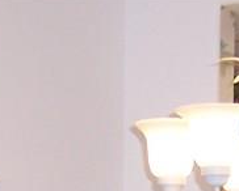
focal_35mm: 181
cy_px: 496
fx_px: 1282
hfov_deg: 10.6
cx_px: 211
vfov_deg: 7.8
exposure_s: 1/60
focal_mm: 5.5
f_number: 2.8
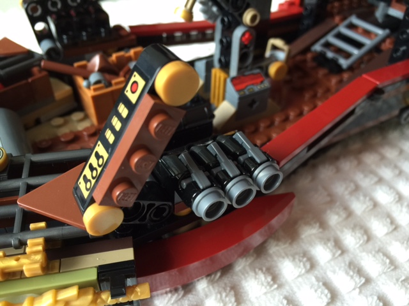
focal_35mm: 29
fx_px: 343
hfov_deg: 61.7
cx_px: 204
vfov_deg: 48.2
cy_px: 153
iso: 40
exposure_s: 1/15
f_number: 2.2
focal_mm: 4.15
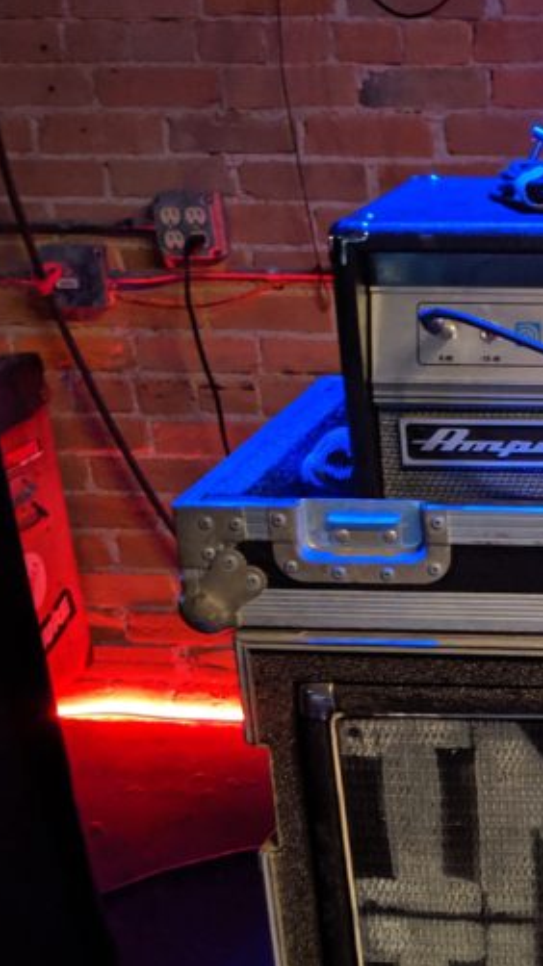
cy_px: 606
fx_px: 1537
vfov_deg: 34.7
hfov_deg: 18.8
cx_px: 678
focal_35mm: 60
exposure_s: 1/24
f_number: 1.8
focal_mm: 4.44
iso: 429
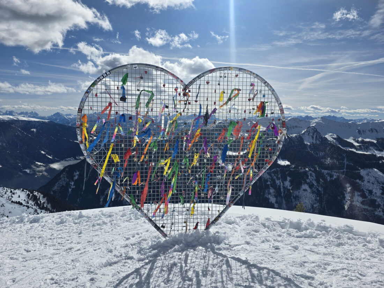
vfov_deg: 58.9
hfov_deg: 73.9
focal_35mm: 23
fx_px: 255
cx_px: 192
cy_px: 144
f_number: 1.7
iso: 32
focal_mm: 6.3
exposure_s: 1/7944
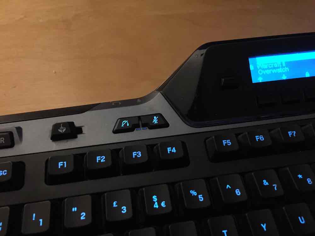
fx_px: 264
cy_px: 118
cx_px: 158
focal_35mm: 29
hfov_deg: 61.7
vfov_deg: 48.2
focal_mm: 4.15
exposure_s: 1/17
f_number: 2.2
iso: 320
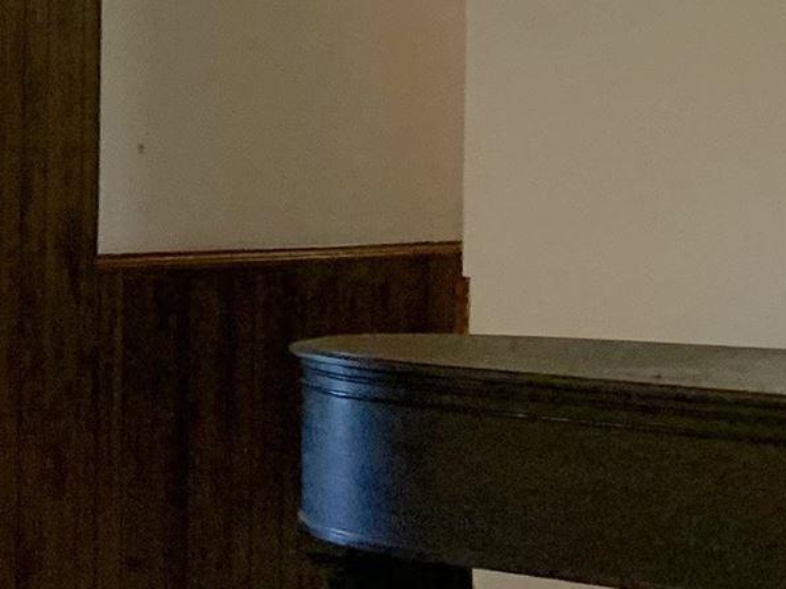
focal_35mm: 134
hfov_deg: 11.7
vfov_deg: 11.0
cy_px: 105
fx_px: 3043
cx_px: -1182
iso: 100
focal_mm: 4.25
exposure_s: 1/60
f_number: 1.8
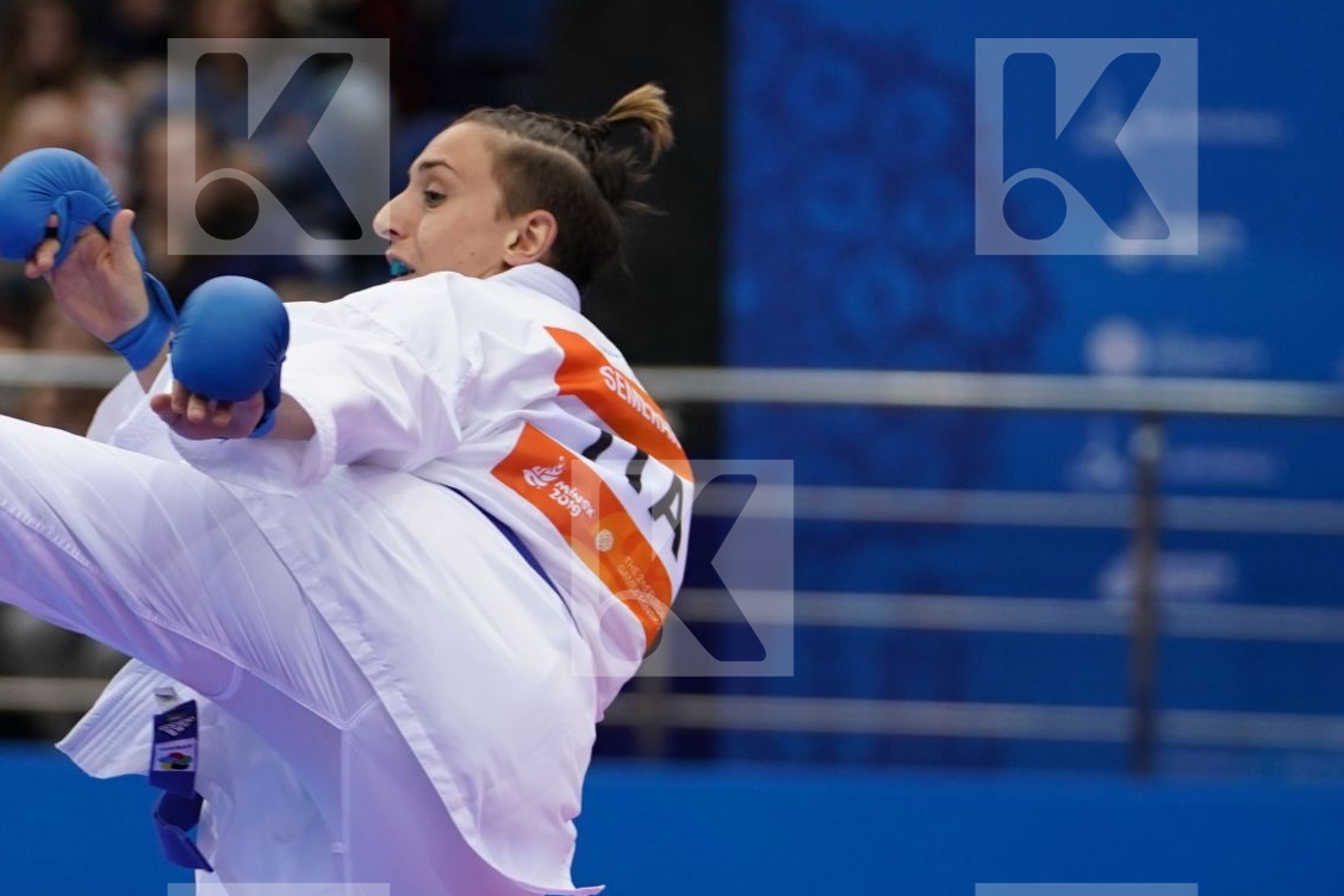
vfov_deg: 3.4
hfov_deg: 5.1
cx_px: 279
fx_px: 15007
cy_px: 568
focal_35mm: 402
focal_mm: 168
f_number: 2.8
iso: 1000
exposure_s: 1/1000
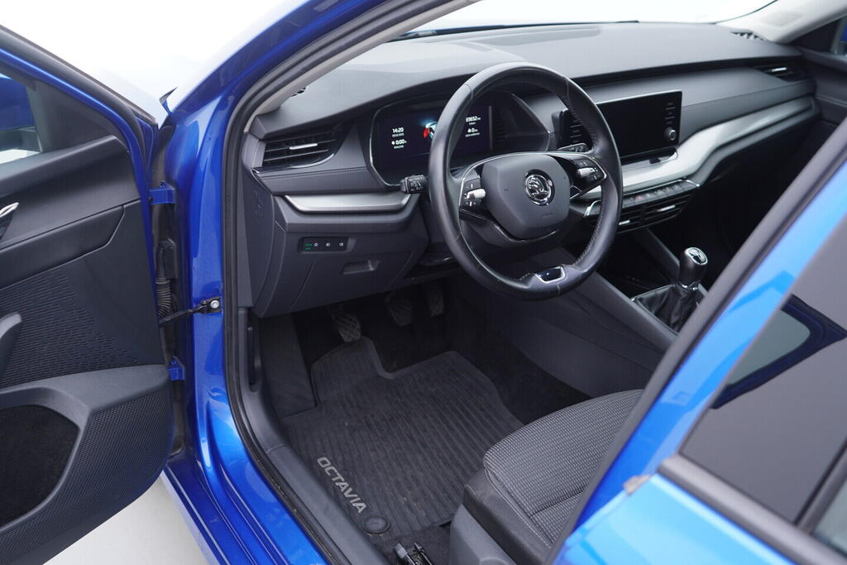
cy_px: 282
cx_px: 424
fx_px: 847
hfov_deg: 53.1
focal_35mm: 36
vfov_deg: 36.9
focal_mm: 24
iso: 200
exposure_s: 1/40
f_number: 2.8
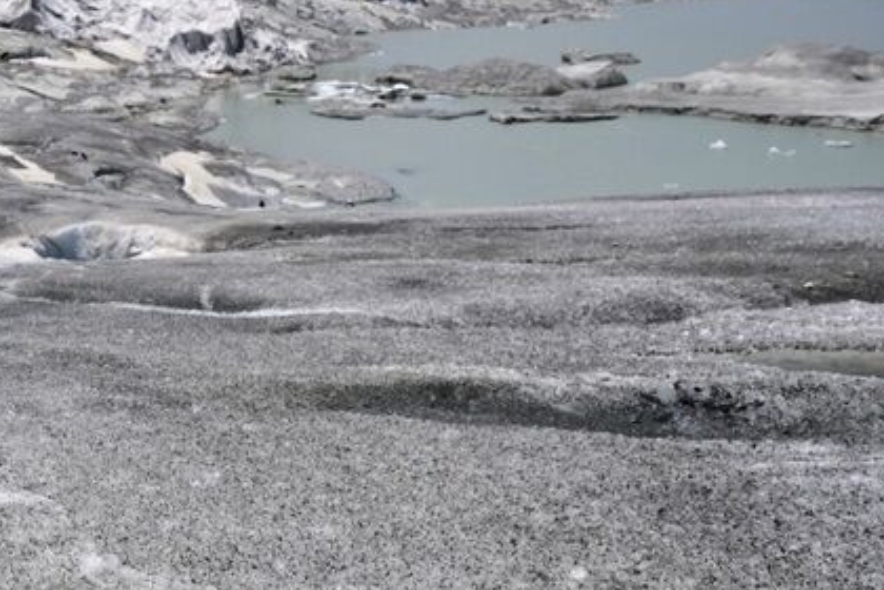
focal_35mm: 39
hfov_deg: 44.2
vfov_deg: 32.0
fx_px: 958
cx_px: 55
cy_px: 566
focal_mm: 16
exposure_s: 1/2500
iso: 100
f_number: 4
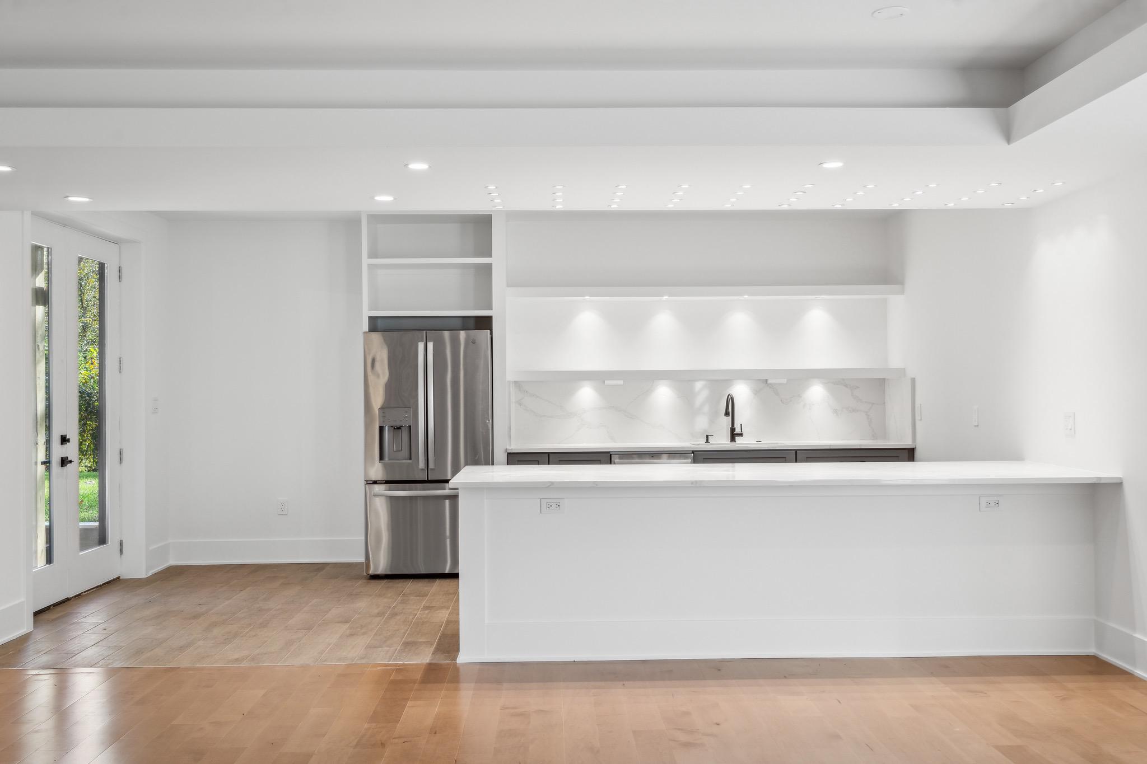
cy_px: 382
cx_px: 574
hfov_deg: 54.4
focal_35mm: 35
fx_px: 1115
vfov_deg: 37.8
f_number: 8
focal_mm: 35
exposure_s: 1/20
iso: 200
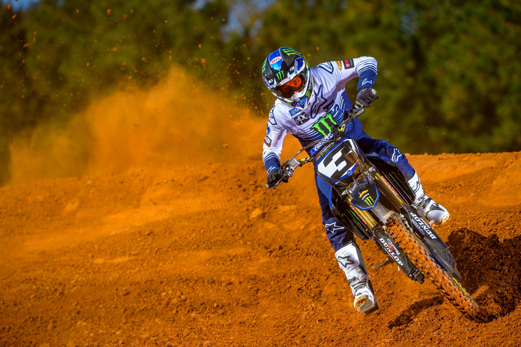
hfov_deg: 9.7
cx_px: 267
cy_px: 170
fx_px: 3082
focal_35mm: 213
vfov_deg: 6.4
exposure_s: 1/1600
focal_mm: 185
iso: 64
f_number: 3.5
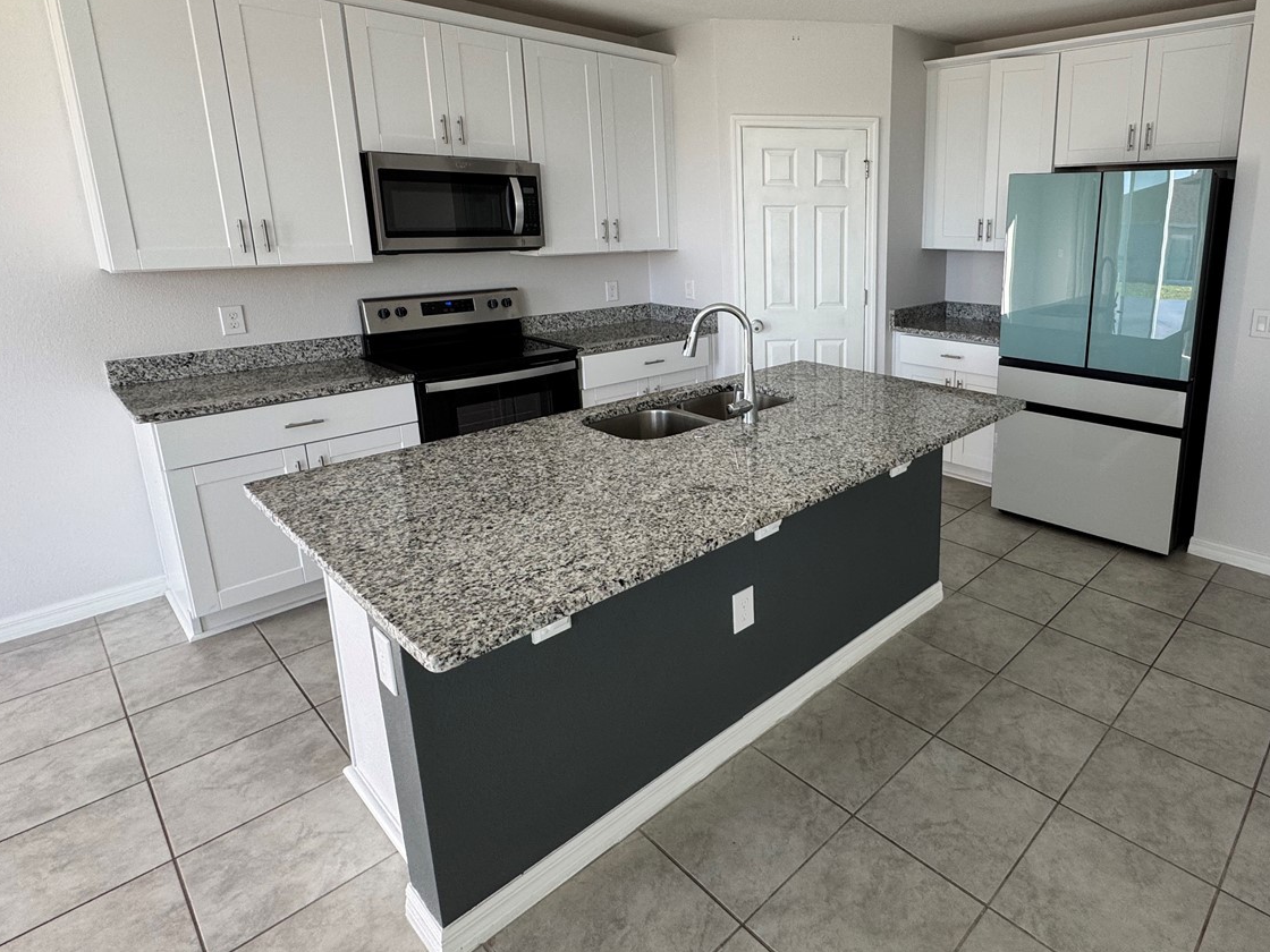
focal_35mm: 20
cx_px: 837
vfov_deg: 65.3
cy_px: 374
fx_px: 734
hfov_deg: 79.3
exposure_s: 1/99
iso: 100
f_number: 2.2
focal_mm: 2.22
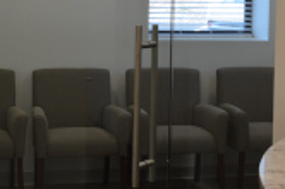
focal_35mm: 119
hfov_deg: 17.2
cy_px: 39
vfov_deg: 11.4
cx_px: 168
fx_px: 940
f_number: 5.6
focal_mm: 22
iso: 400
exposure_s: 1/125
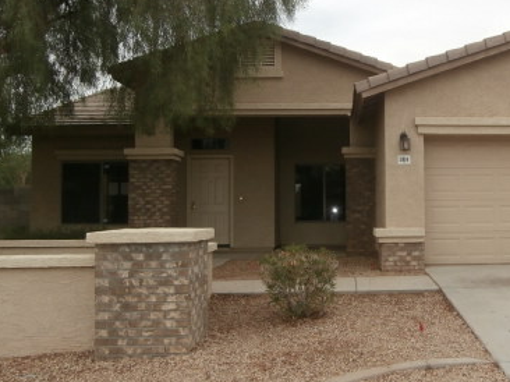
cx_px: 371
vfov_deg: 34.3
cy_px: 171
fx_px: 618
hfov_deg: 43.6
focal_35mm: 42
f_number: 3
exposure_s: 1/1250
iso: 100
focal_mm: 4.2
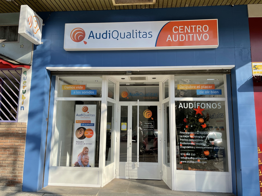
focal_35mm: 26
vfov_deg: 53.1
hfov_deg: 67.3
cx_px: 131
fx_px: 197
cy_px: 98
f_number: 1.6
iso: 32
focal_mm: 4.2
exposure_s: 1/1715
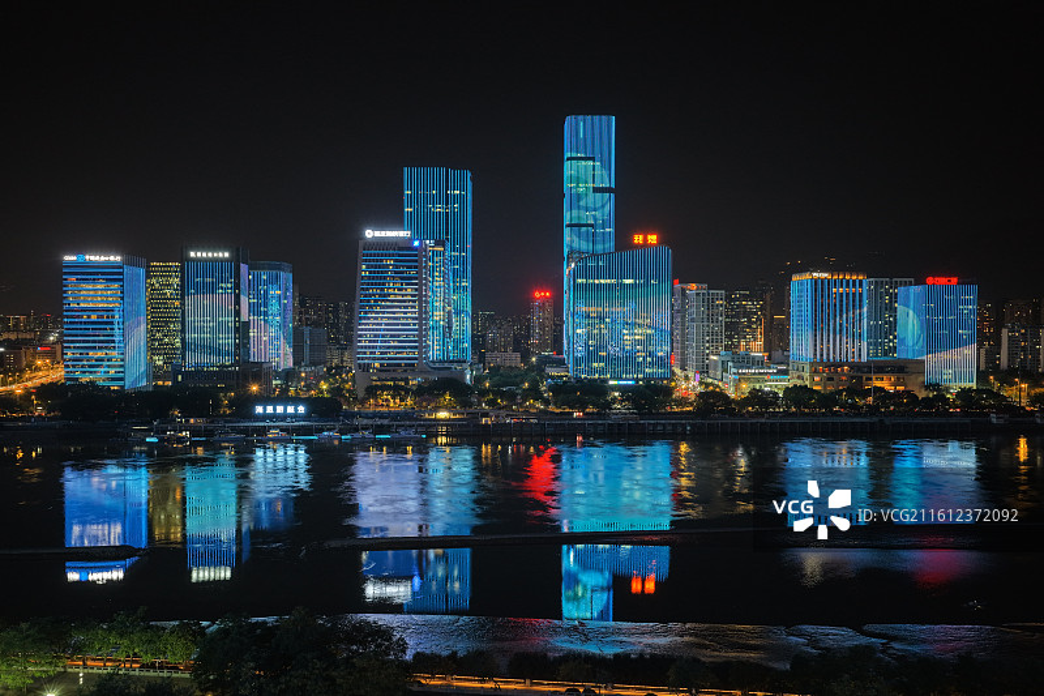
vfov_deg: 46.4
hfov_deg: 65.5
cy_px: 348
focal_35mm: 28
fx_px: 812
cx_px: 522
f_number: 2.8
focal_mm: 14.45
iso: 1250
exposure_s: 1/10
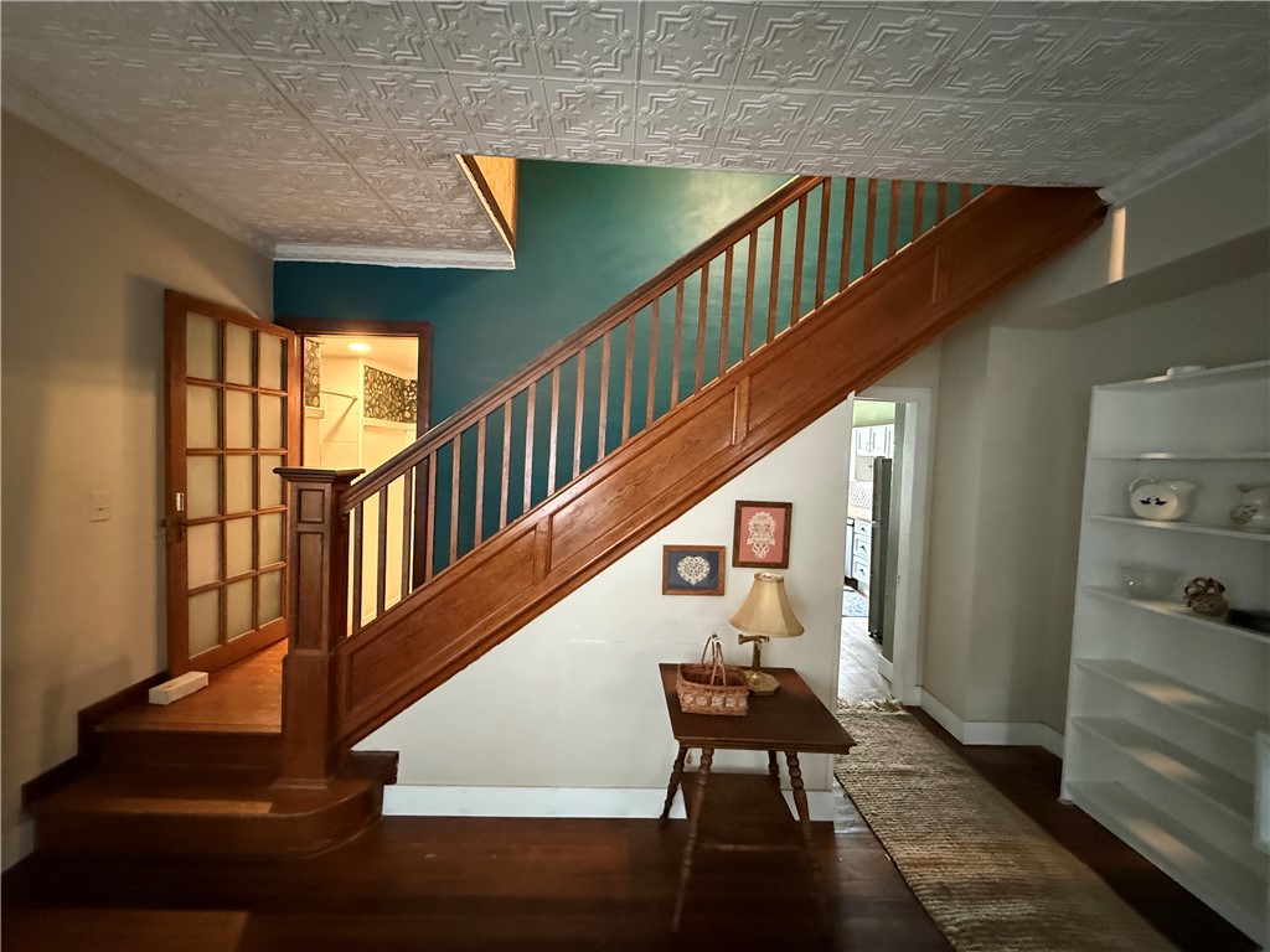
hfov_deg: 102.1
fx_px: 514
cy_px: 476
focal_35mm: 14
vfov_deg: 85.7
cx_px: 635
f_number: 2.2
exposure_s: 1/40
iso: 1250
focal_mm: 2.22
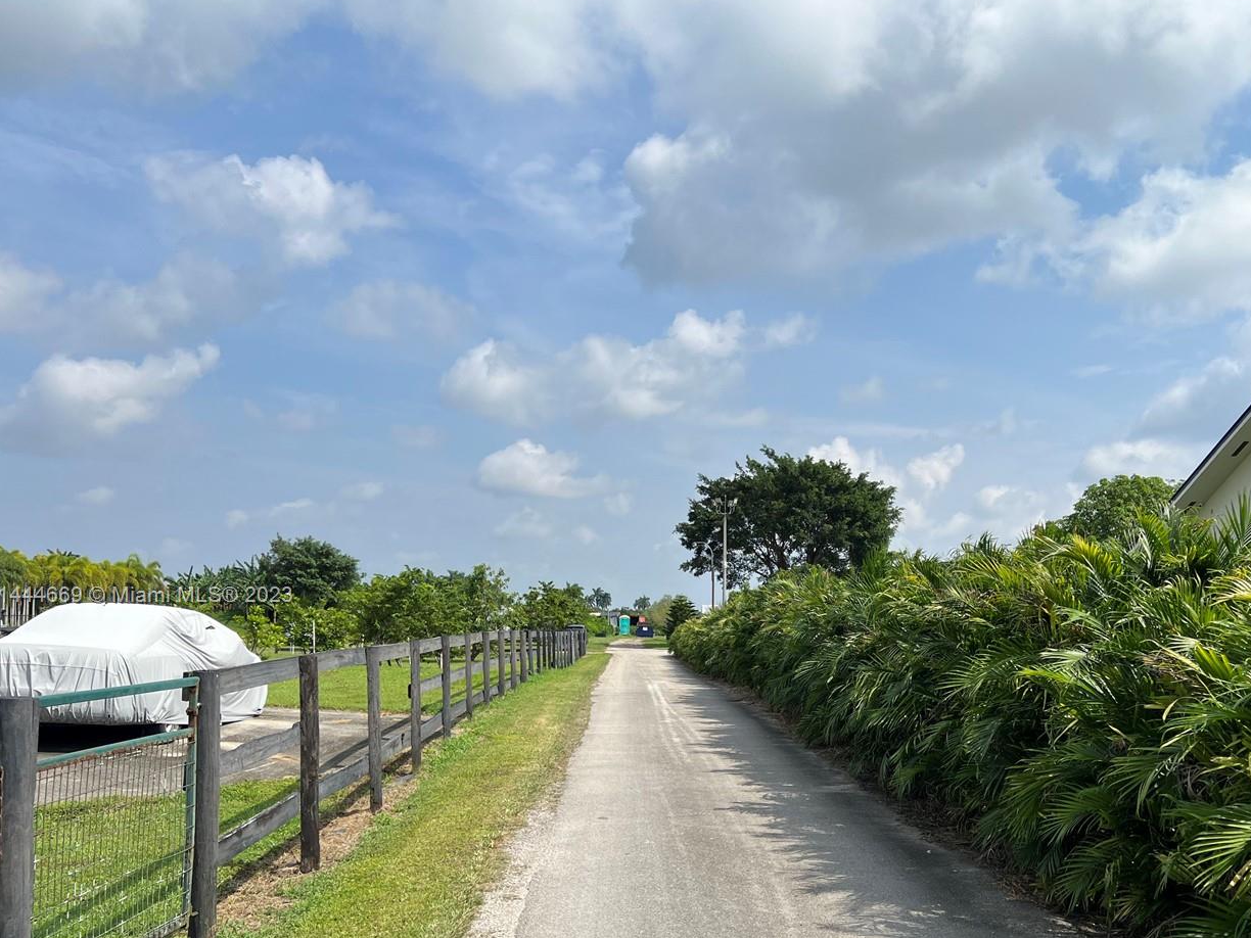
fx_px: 1229
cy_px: 597
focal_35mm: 34
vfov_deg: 41.4
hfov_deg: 53.4
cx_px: 784
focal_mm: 5.7
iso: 50
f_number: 1.5
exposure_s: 1/5587
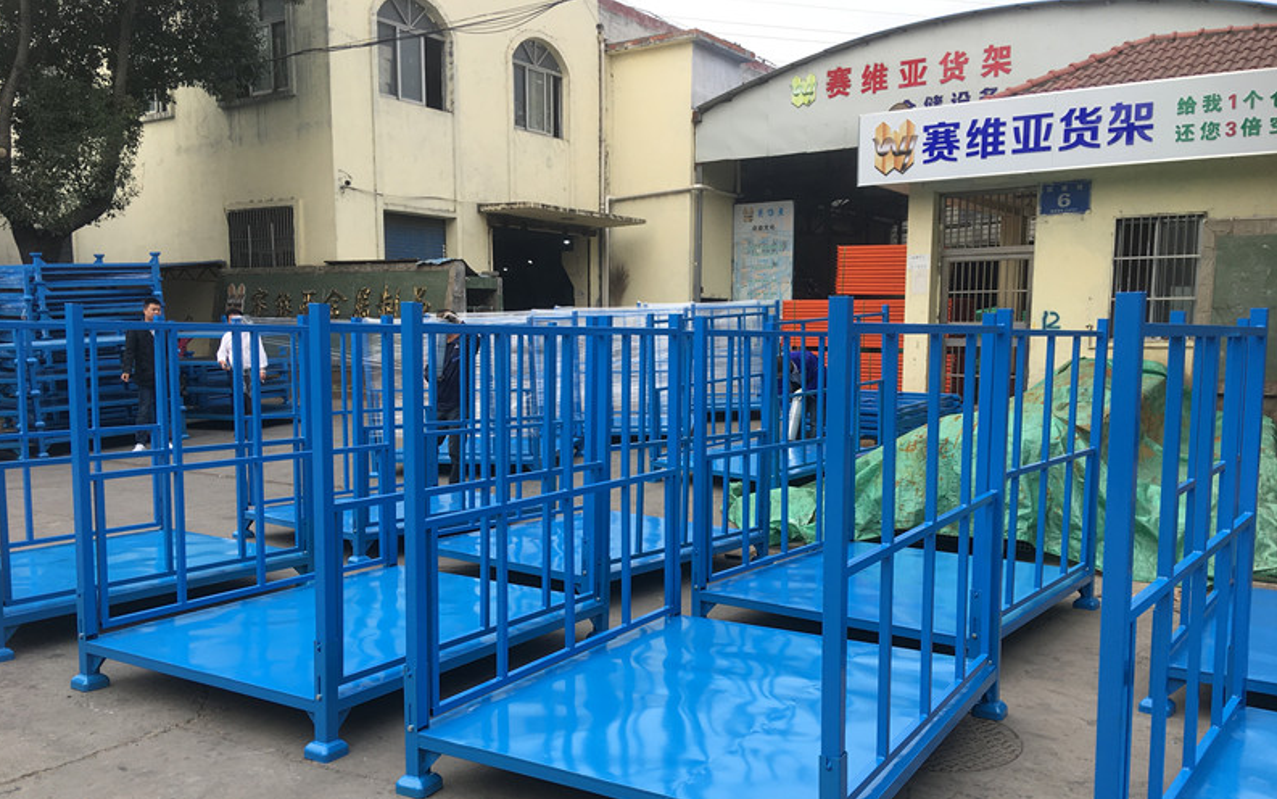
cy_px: 469
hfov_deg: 61.2
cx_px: 634
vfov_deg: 40.5
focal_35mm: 31
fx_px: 1079
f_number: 2.2
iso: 25
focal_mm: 4.15
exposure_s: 1/199
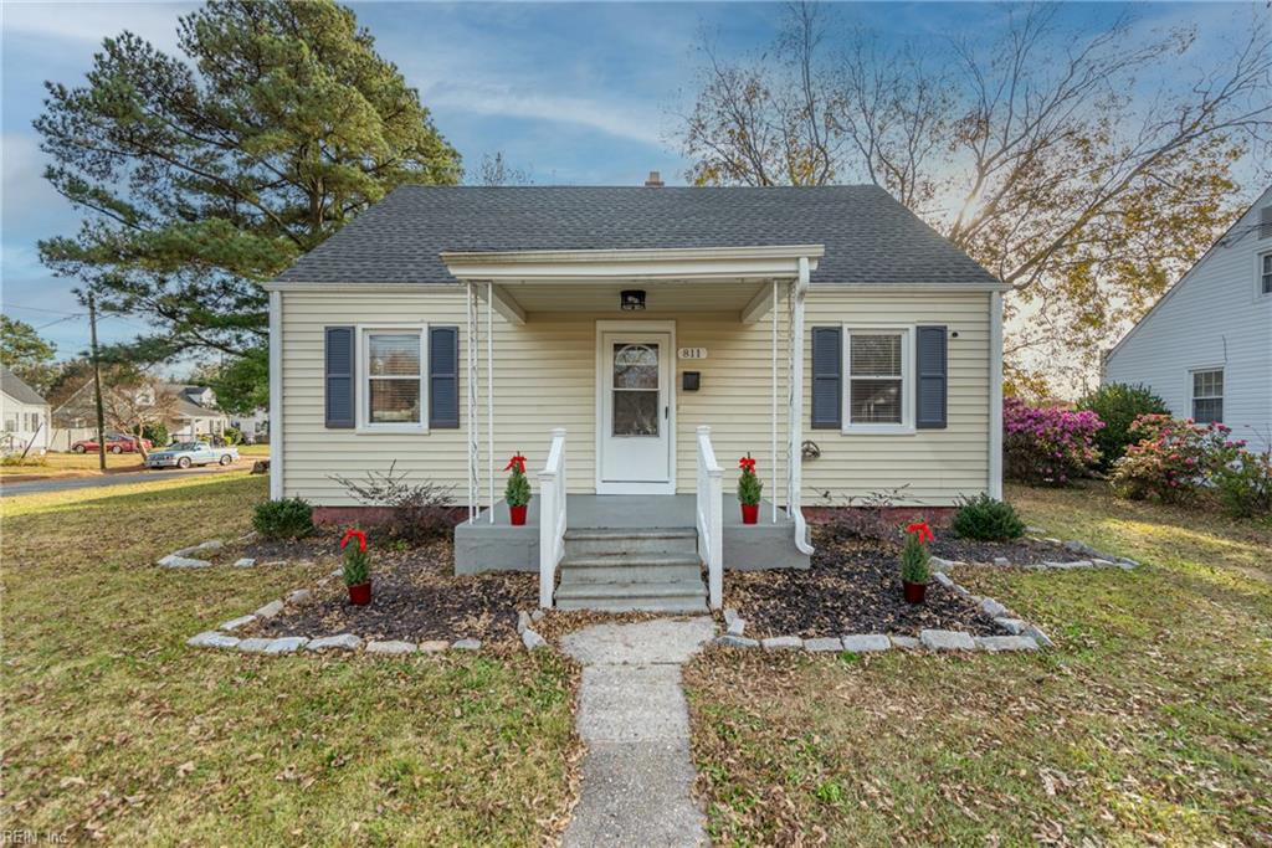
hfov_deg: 104.2
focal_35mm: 14
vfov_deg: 81.2
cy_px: 424
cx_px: 636
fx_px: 495
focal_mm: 14
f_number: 4
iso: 250
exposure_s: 1/8000
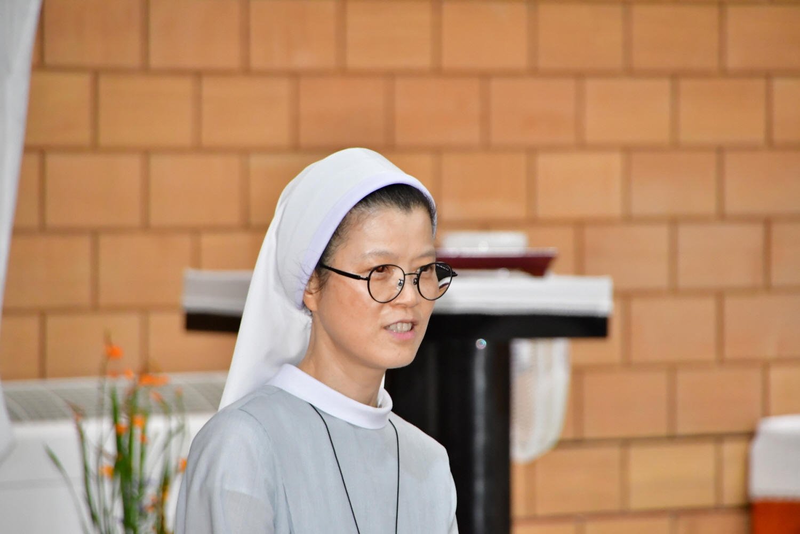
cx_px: 400
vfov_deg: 3.4
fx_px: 8999
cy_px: 267
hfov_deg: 5.1
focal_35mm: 405
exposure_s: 1/125
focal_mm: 270
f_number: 6.3
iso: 2500
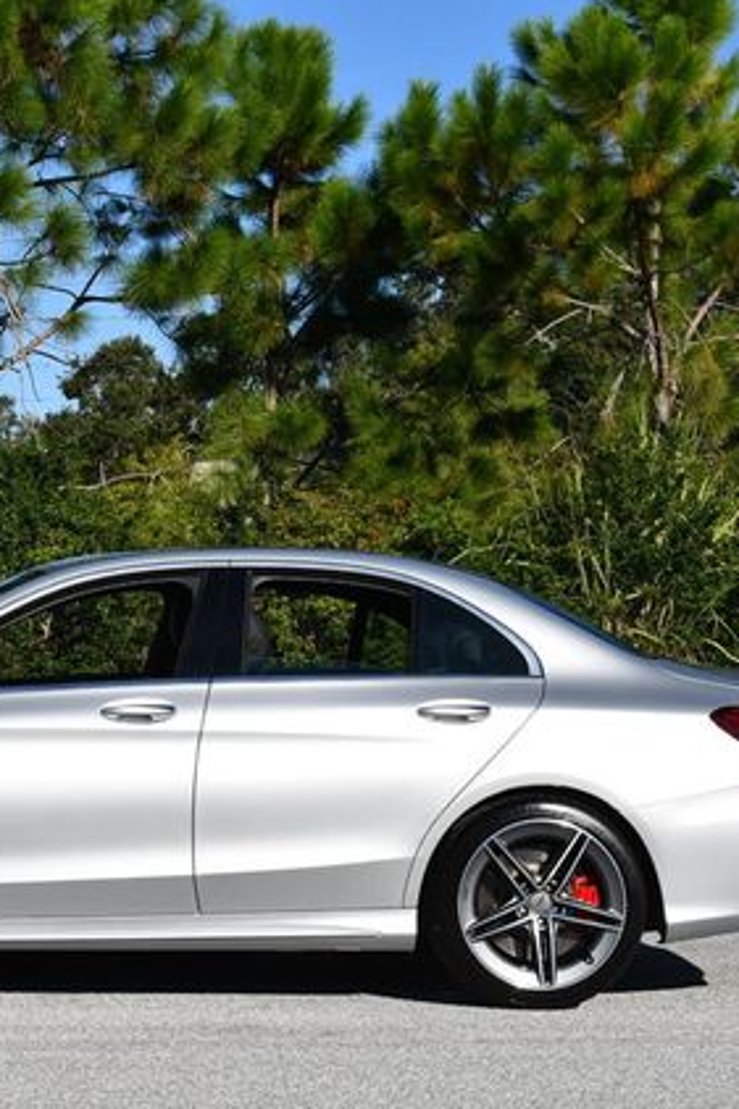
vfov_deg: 23.1
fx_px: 2712
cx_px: 108
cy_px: 557
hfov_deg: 15.4
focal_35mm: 88
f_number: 10
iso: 100
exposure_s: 1/400
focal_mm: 29
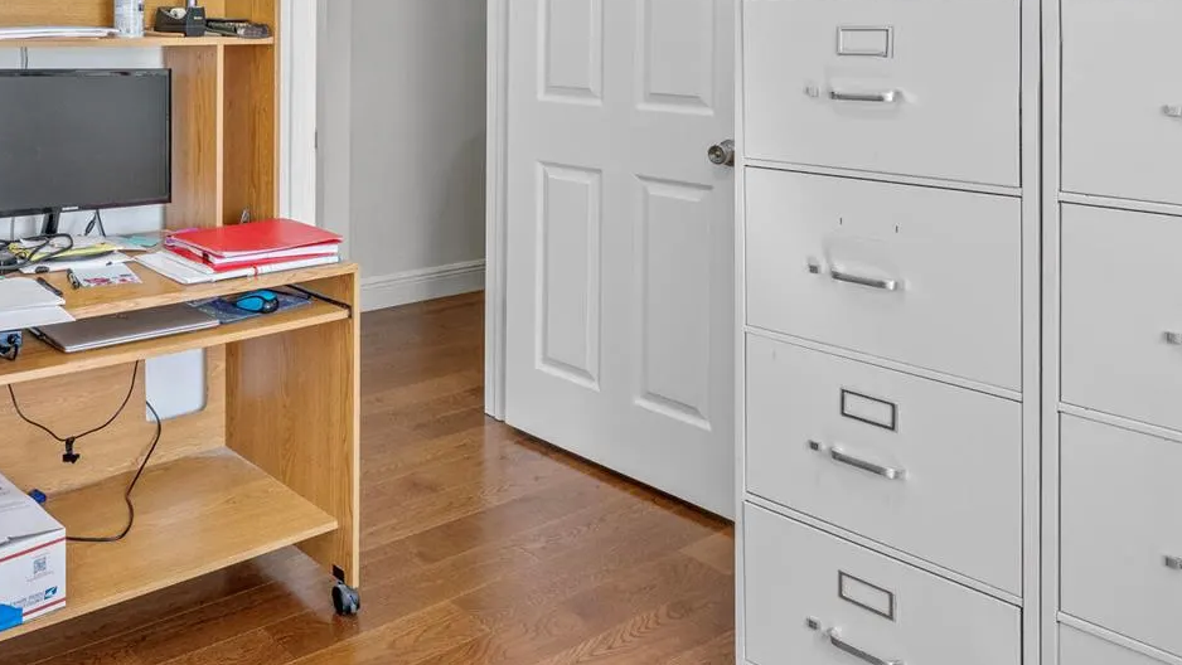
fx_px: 1039
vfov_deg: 33.2
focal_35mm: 33
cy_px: 35
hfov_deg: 54.9
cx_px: 227
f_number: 8
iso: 400
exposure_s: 1/25
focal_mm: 14.5
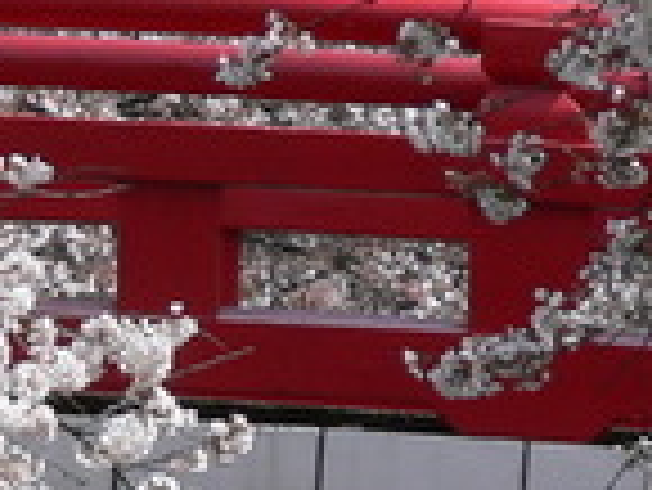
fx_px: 32706
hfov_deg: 1.1
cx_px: 9
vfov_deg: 0.9
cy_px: 319
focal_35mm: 1735
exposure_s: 1/250
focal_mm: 70.6
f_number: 5.6
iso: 80
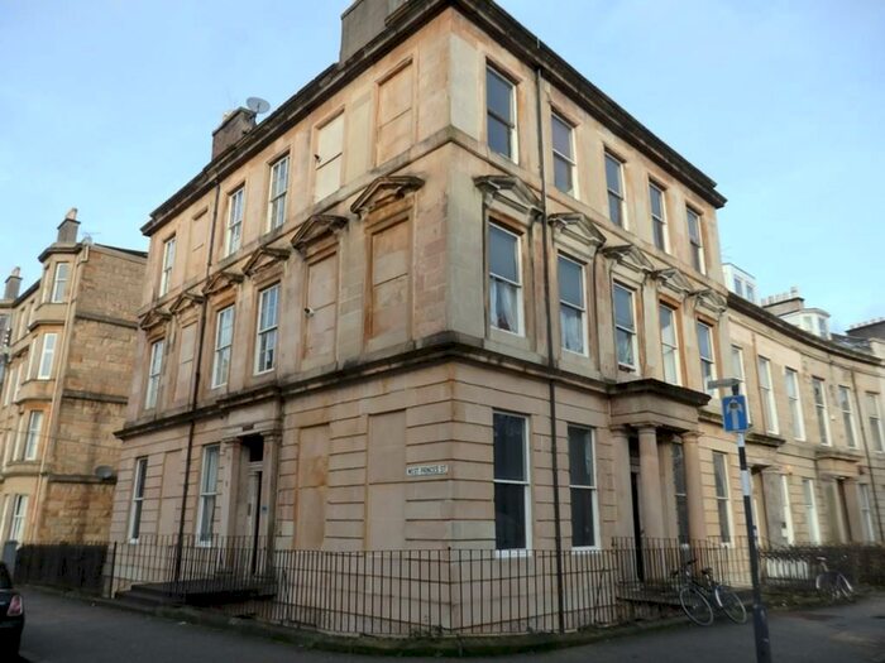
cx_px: 442
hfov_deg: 69.4
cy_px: 332
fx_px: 639
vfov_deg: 54.9
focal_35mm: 25
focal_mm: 4.5
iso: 125
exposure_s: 1/500
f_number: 3
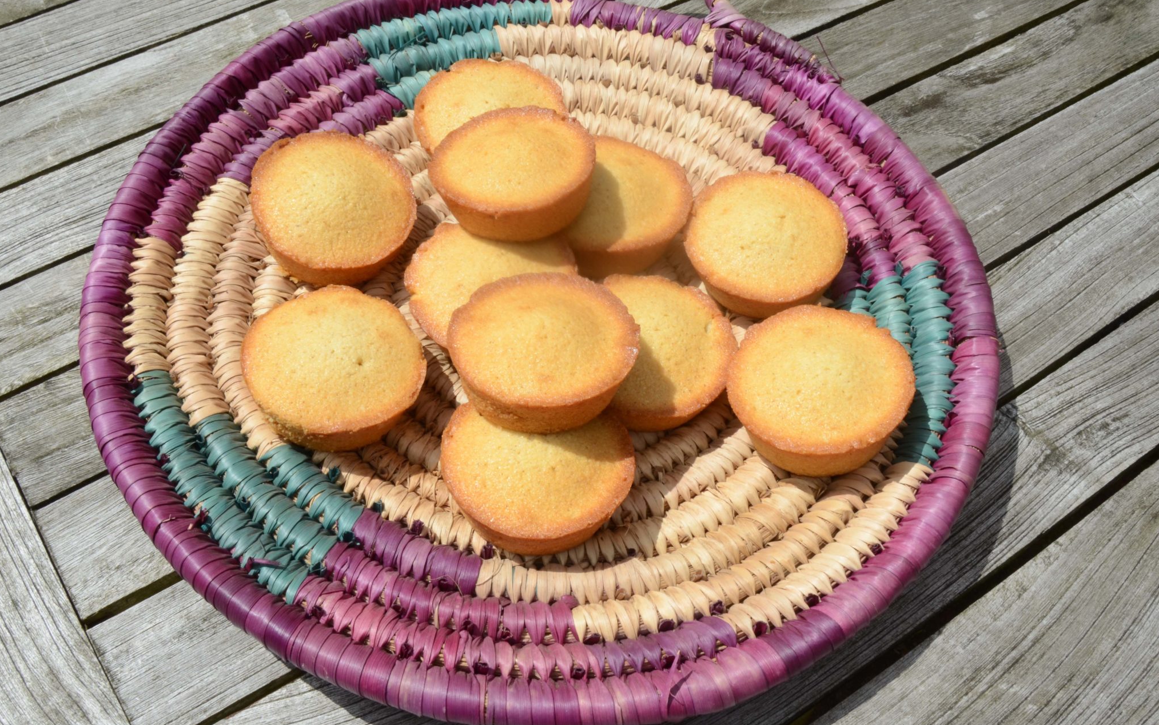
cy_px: 347
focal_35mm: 37
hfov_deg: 52.7
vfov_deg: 34.4
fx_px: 1169
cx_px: 583
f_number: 22
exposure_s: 1/40
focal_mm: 24
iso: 100
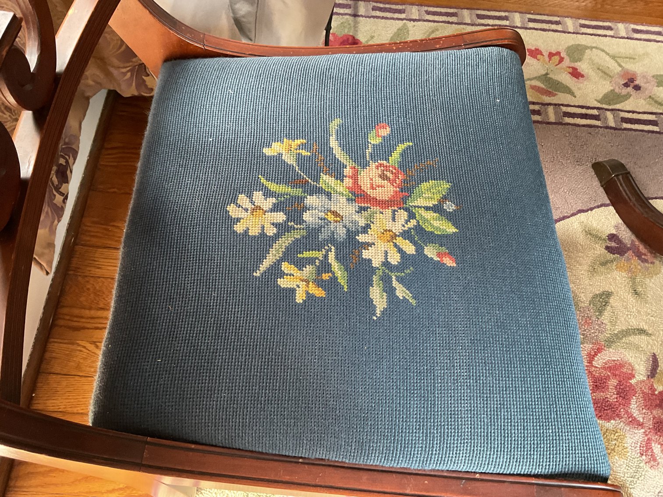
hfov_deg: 61.7
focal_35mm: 29
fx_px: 555
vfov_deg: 48.2
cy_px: 248
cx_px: 332
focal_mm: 3
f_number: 1.8
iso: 200
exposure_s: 1/40
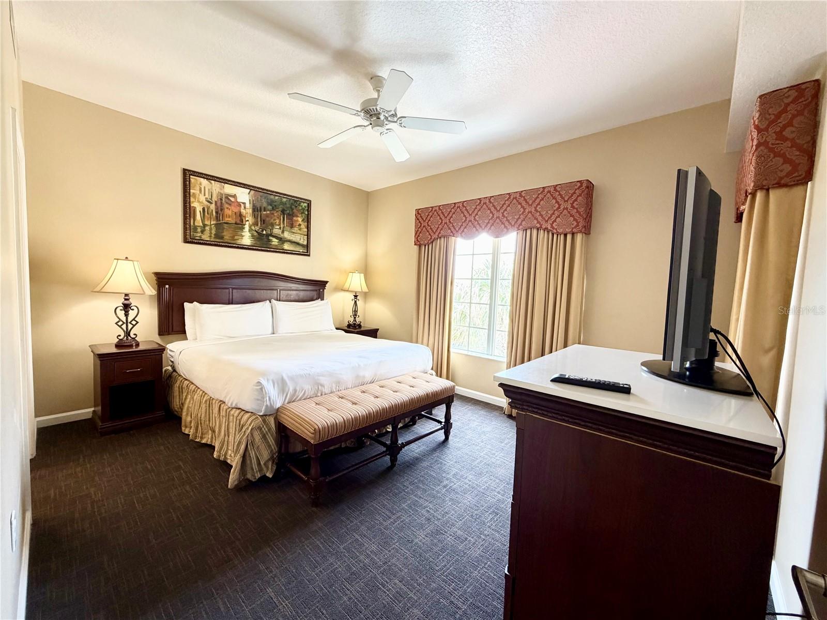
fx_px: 334
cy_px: 310
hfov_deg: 102.1
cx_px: 414
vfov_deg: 85.7
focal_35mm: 14
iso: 320
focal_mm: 2.22
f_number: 2.2
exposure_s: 1/120
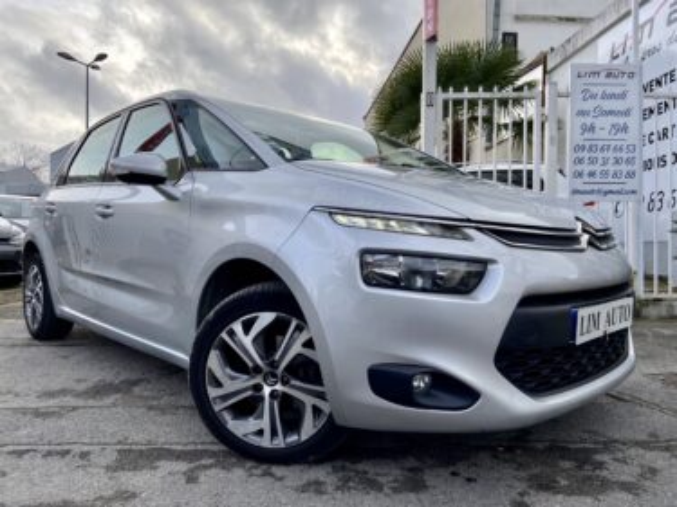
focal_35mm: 26
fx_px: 508
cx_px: 338
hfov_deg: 67.3
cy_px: 254
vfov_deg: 53.0
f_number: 1.8
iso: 32
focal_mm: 4.25
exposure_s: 1/504
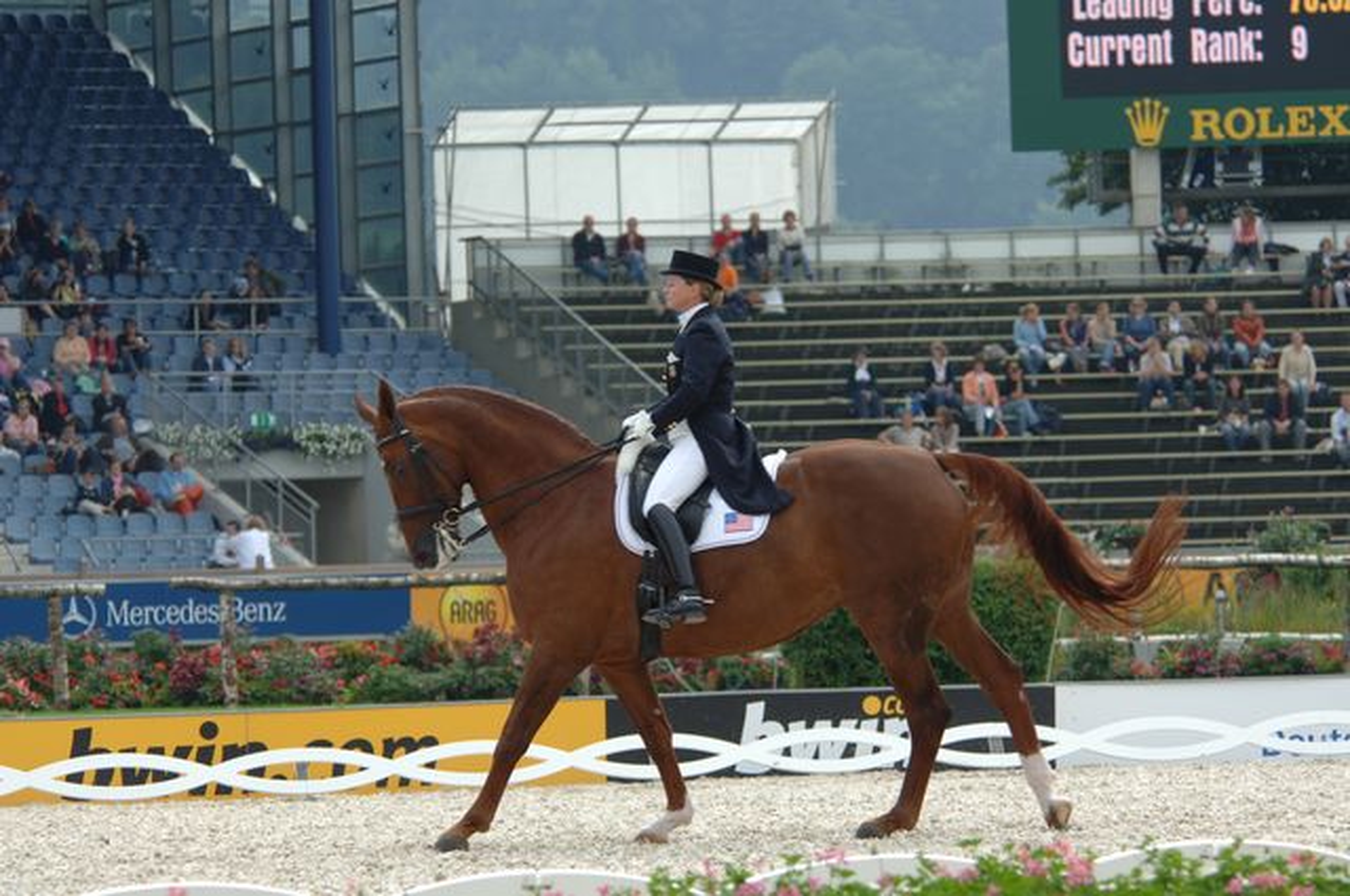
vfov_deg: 6.1
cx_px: 675
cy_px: 448
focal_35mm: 225
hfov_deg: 9.2
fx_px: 8427
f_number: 5.6
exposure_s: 1/500
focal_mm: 150
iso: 200
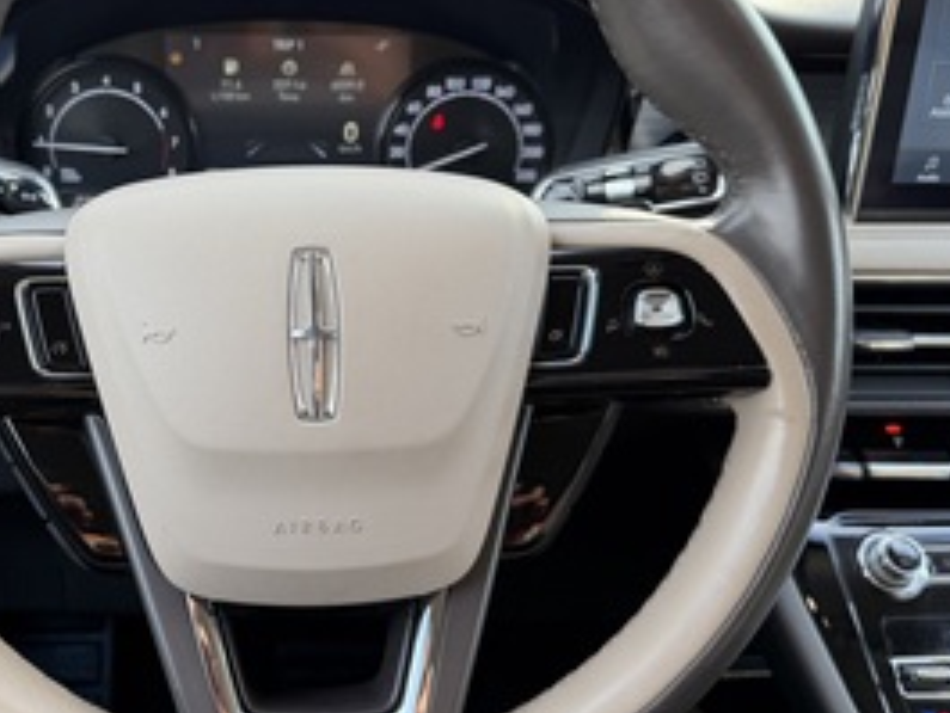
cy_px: 303
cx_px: 265
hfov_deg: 47.5
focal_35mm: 38
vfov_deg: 37.7
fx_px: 1043
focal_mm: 6.76
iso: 80
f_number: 1.78
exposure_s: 1/121
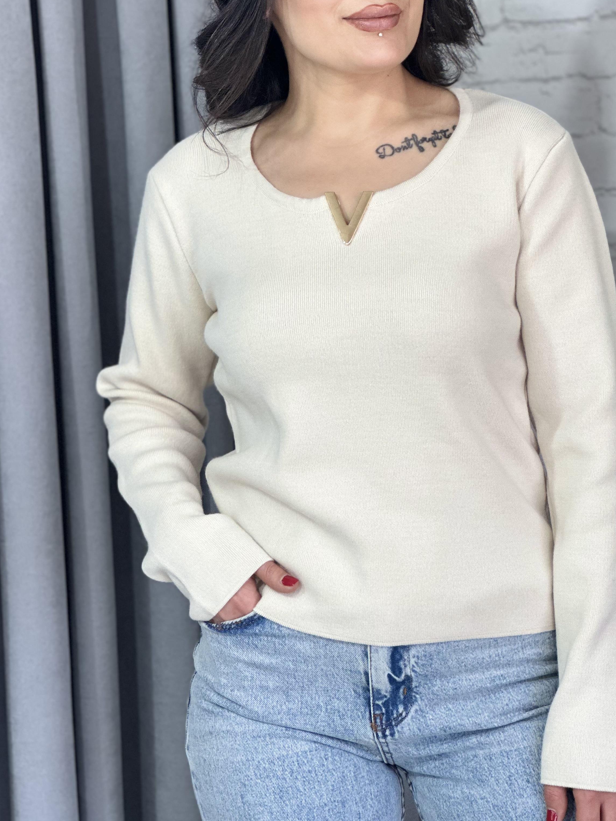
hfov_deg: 14.5
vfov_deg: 19.2
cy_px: 321
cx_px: 373
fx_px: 2420
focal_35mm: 102
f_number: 2.8
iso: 125
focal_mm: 9
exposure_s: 1/100
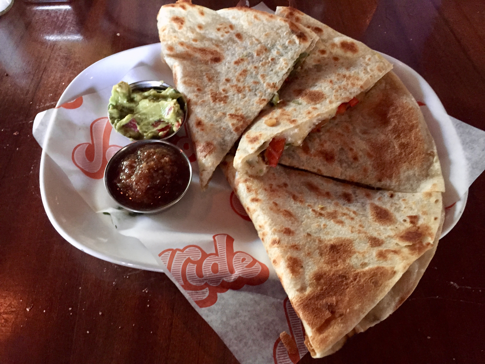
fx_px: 406
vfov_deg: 48.2
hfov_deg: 61.7
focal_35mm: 29
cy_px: 182
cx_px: 242
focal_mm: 4.15
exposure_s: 1/15
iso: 250
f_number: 2.2
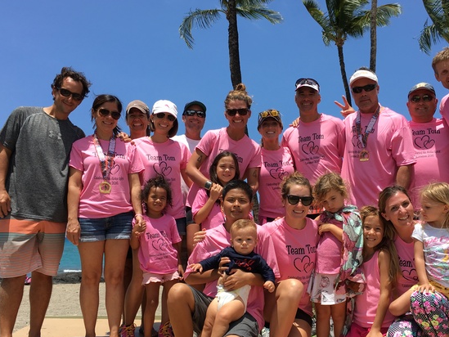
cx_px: 262
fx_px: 493
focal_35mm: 38
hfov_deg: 48.8
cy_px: 201
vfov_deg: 37.6
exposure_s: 1/1451
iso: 25
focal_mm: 4.15
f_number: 2.2
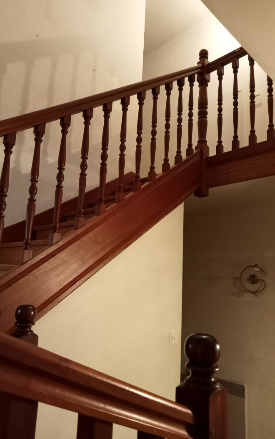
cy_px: 221
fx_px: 359
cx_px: 132
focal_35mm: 30
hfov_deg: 41.9
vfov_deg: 62.9
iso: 1324
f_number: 2.2
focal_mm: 3.5
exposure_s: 1/33
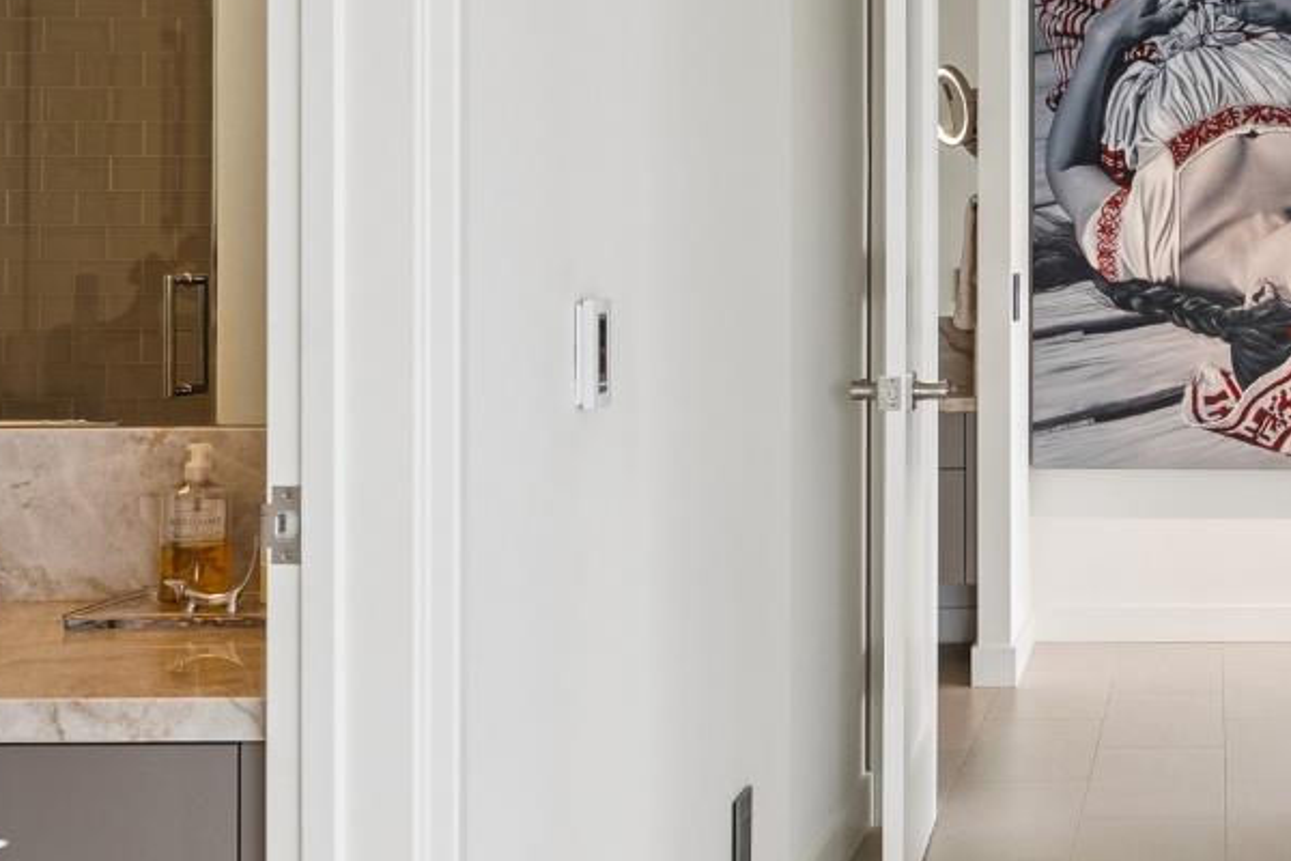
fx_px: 1972
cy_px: 250
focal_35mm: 55
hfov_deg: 33.7
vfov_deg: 24.4
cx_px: 1237
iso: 640
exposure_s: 1/80
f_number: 8
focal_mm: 22
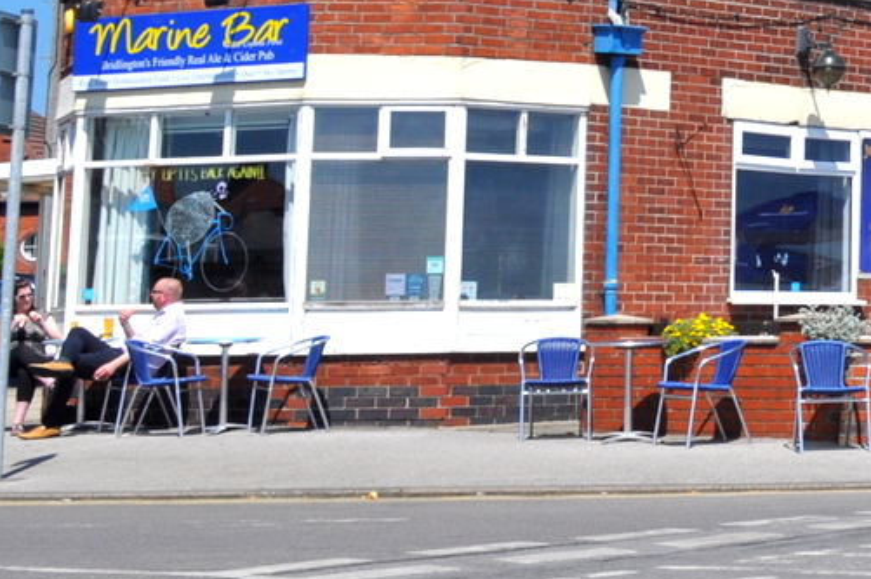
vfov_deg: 11.6
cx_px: 1207
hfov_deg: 16.6
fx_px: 2780
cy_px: -183
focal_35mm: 115
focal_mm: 24
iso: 200
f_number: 11
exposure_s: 1/500
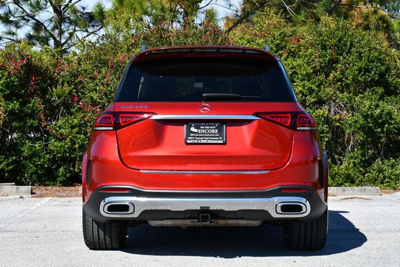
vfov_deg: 17.1
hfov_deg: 25.3
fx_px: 890
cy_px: 134
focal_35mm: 80
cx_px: 200
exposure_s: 1/250
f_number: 8
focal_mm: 40
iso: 100
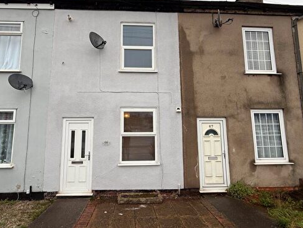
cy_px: 104
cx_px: 139
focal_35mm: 20
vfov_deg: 65.9
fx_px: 175
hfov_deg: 81.5
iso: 50
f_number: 2.2
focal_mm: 2.22
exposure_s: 1/114
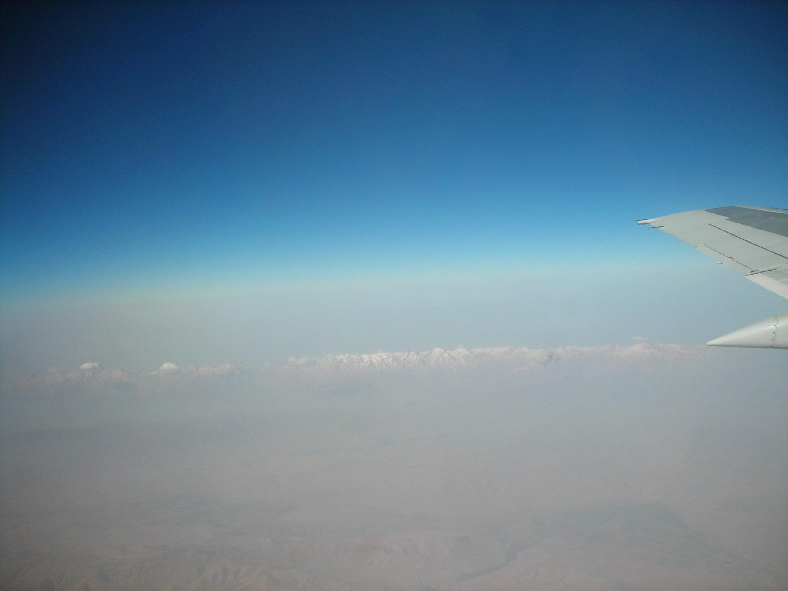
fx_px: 865
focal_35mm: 38
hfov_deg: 49.0
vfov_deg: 37.7
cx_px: 394
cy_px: 296
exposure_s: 1/148
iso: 50
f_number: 6.4
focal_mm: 6.3
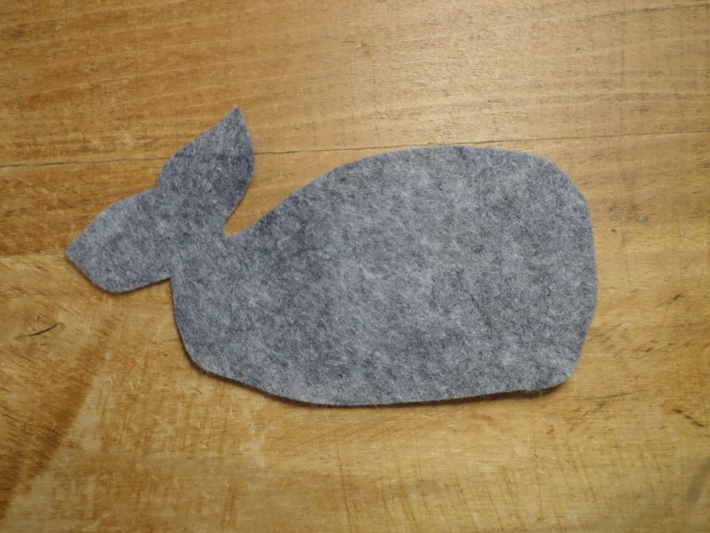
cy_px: 266
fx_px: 882
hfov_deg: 43.9
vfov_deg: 33.6
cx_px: 355
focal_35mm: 43
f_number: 3.2
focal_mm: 7.8
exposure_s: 1/45
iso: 320
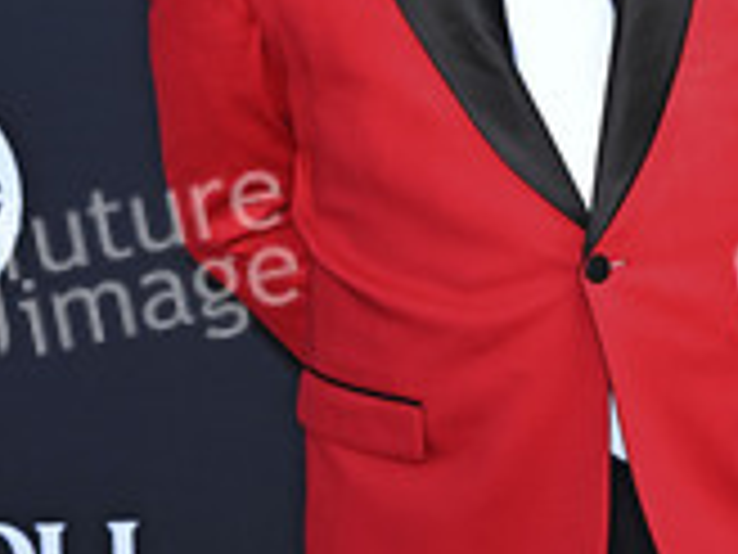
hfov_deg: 13.6
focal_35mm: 145
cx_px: 558
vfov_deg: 10.2
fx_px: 3091
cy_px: 54
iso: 640
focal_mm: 62
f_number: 6.3
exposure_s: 1/320
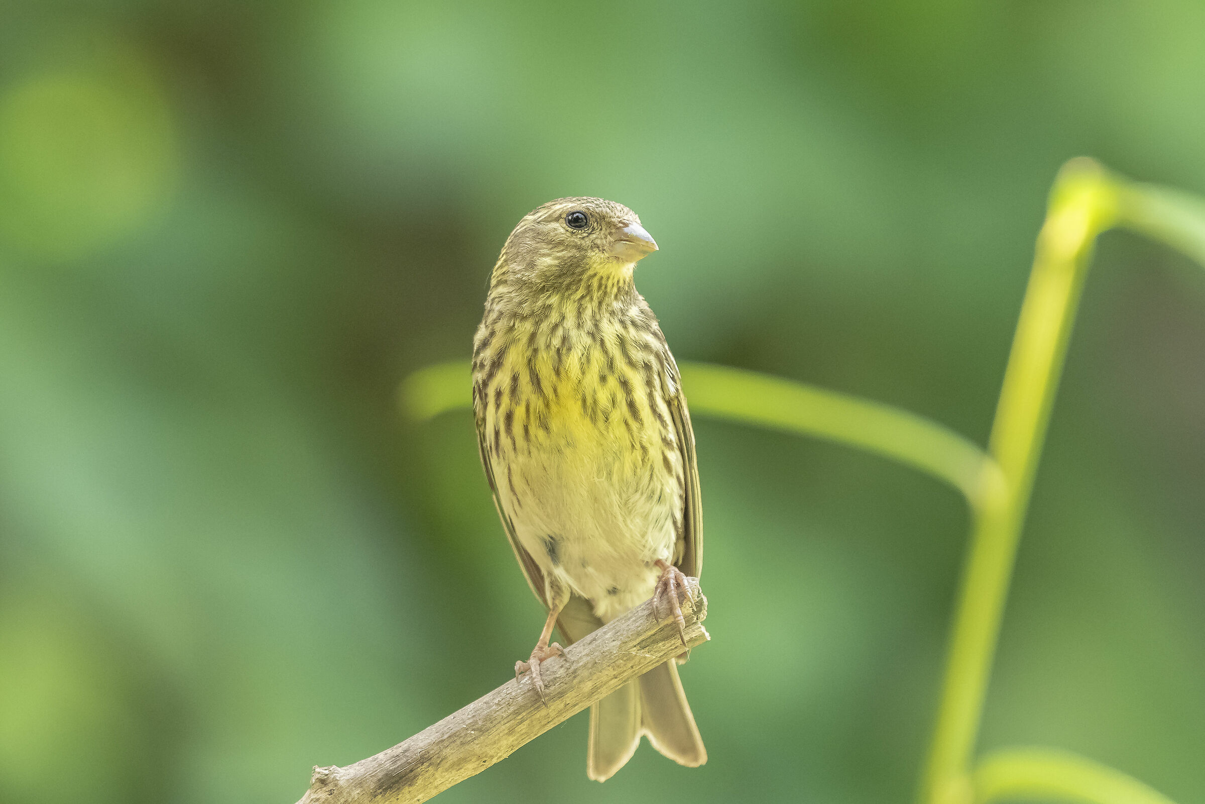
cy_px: 402
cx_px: 602
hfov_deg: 3.4
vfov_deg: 2.3
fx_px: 20082
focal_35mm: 600
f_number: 8
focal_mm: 400
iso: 800
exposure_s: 1/250
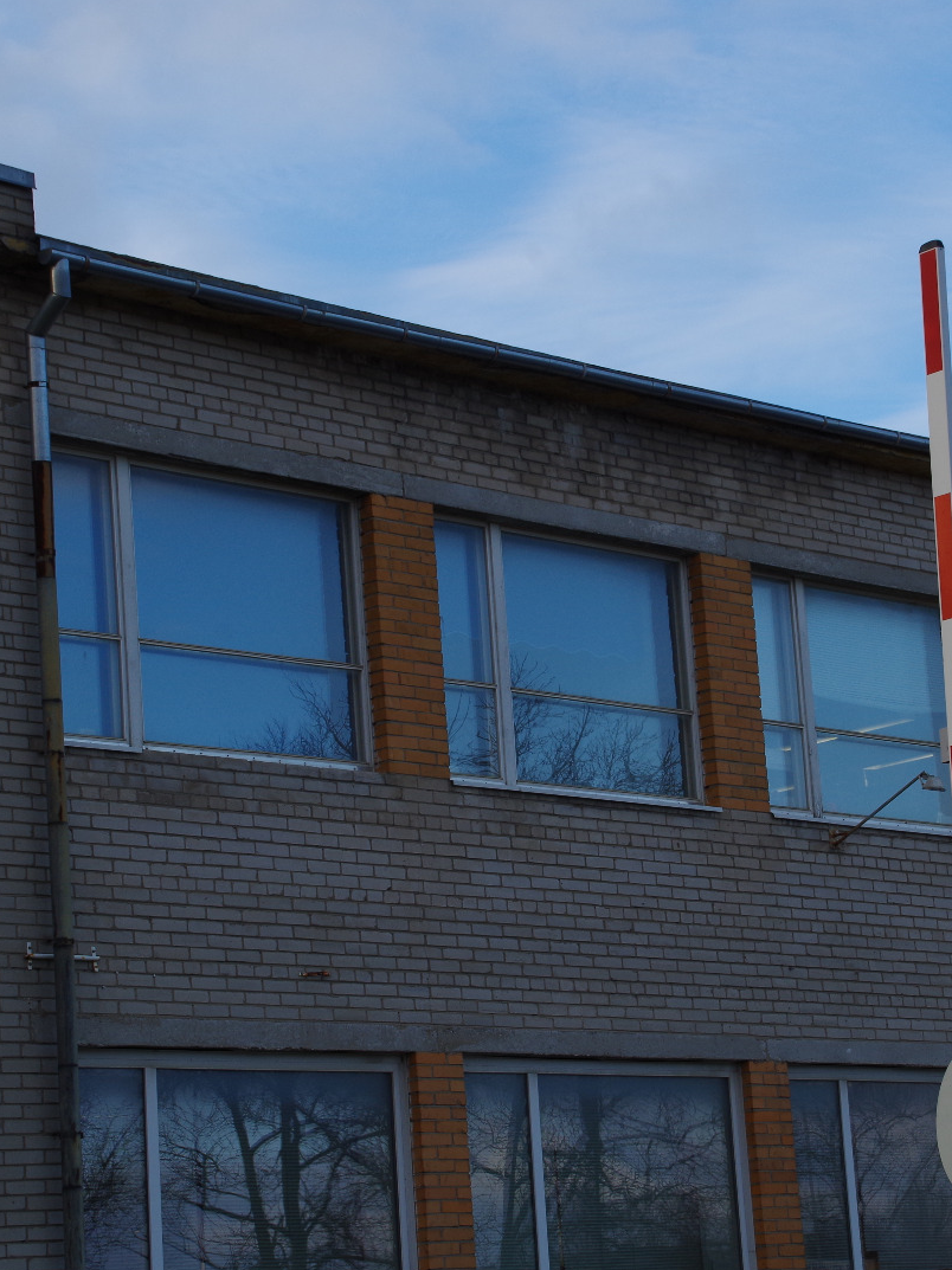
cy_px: 637
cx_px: 619
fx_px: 3853
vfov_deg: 18.7
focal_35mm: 105
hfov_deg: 14.1
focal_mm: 48
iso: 250
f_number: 11
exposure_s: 1/160
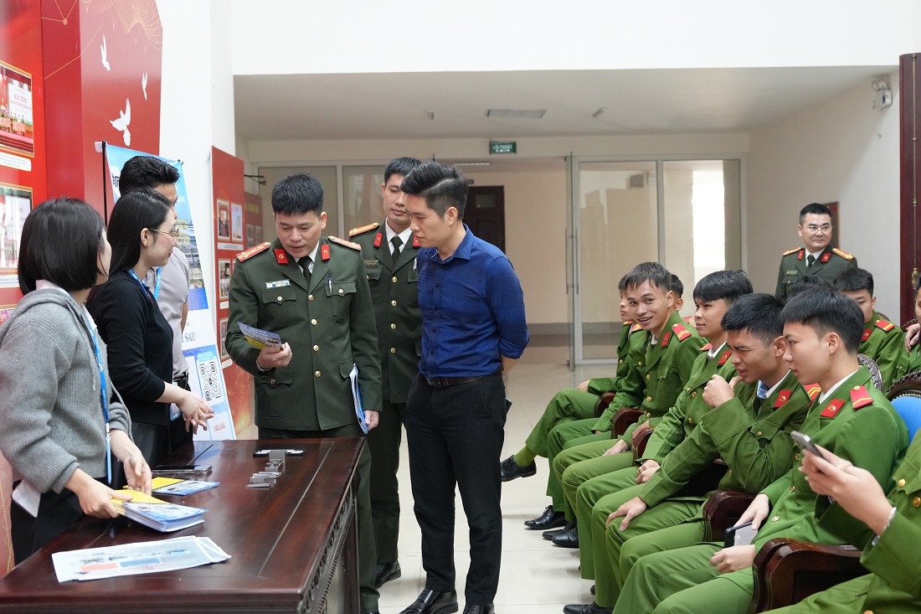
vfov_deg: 31.9
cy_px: 307
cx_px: 460
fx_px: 1074
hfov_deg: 46.4
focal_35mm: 42
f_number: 2.8
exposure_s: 1/160
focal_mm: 28
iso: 2500
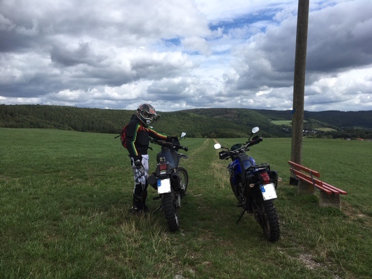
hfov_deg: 61.7
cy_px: 140
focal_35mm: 29
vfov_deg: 48.2
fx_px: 312
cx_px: 186
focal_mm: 4.15
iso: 25
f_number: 2.2
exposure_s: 1/1876
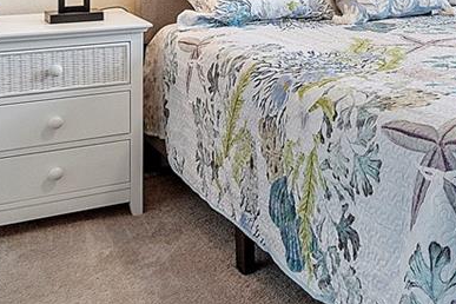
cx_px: 472
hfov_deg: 28.7
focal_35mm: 65
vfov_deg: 19.6
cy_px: -64
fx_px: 825
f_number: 4
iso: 640
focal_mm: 10.5
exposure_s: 1/30
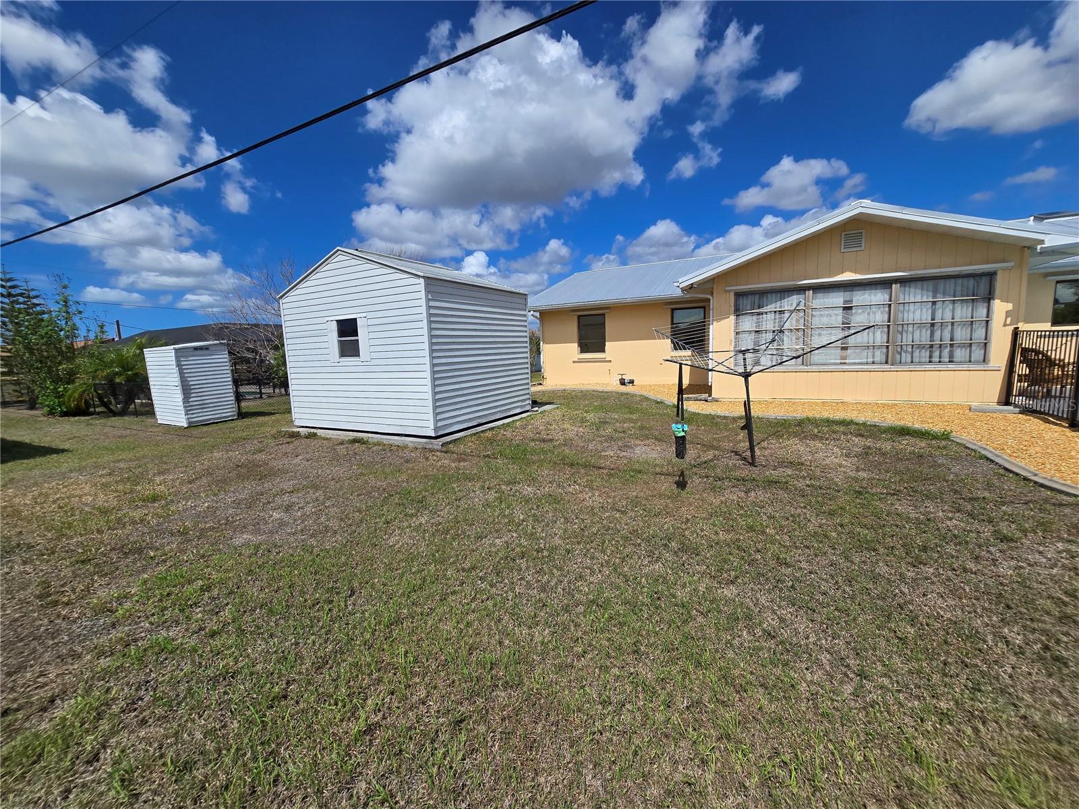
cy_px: 404
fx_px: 405
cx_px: 540
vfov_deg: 89.9
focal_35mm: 13
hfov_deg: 106.2
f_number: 2.2
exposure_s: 1/4566
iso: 50
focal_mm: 2.2
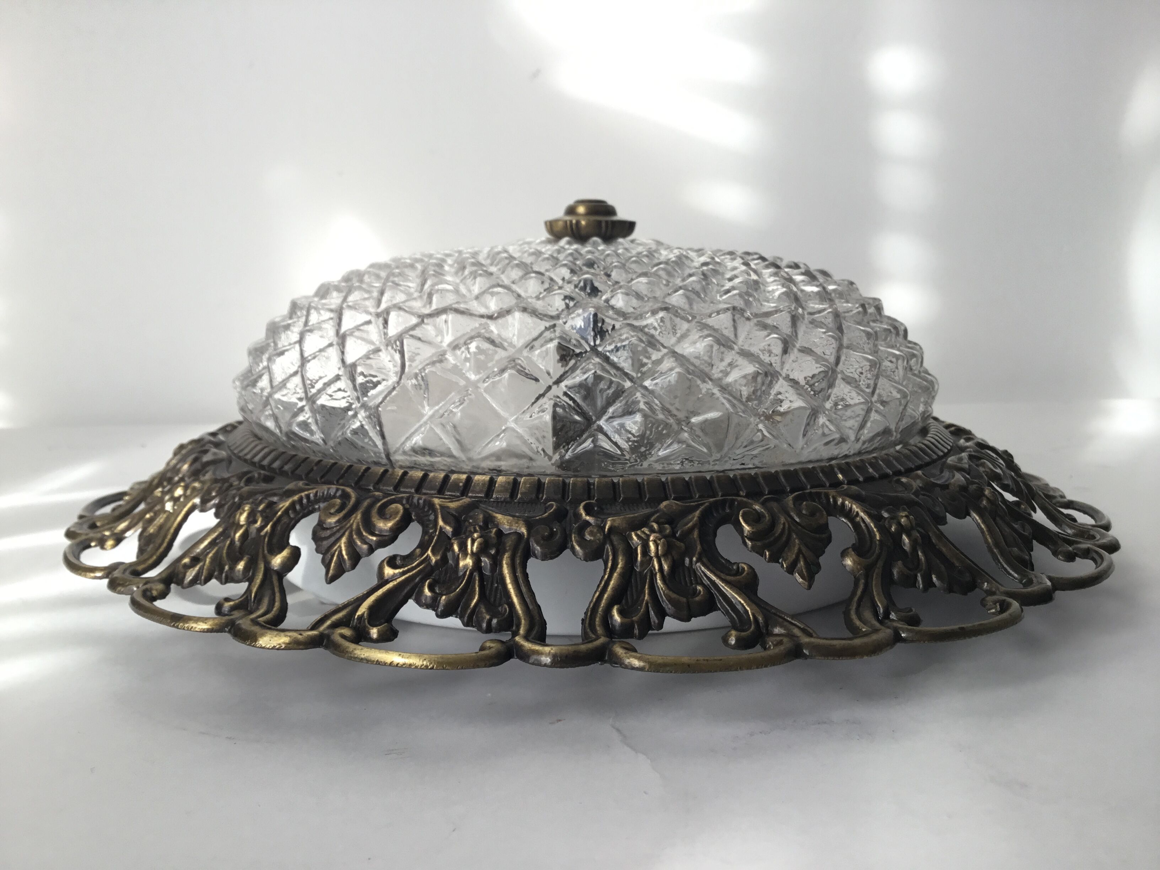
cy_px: 435
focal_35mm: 31
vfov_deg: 45.4
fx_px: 1039
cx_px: 580
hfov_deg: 58.4
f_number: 2.4
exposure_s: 1/100
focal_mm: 3.3
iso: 32
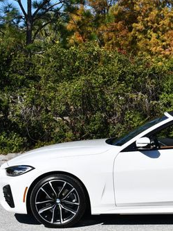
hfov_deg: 13.1
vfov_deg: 17.7
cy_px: 114
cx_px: 184
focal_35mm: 111
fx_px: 739
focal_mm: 30
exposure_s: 1/320
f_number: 9
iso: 100
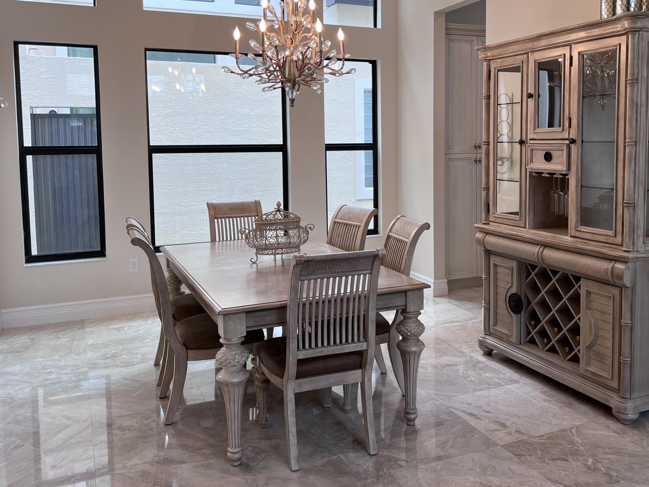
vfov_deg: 41.5
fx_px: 638
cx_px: 372
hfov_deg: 53.7
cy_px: 183
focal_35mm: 34
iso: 32
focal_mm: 5.7
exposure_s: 1/134
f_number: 1.5
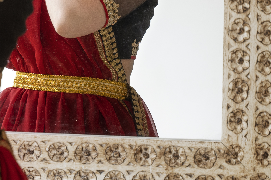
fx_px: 1626
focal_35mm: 216
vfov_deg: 6.3
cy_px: -34
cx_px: 68
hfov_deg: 9.5
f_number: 5.6
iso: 320
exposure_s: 1/160
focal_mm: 59
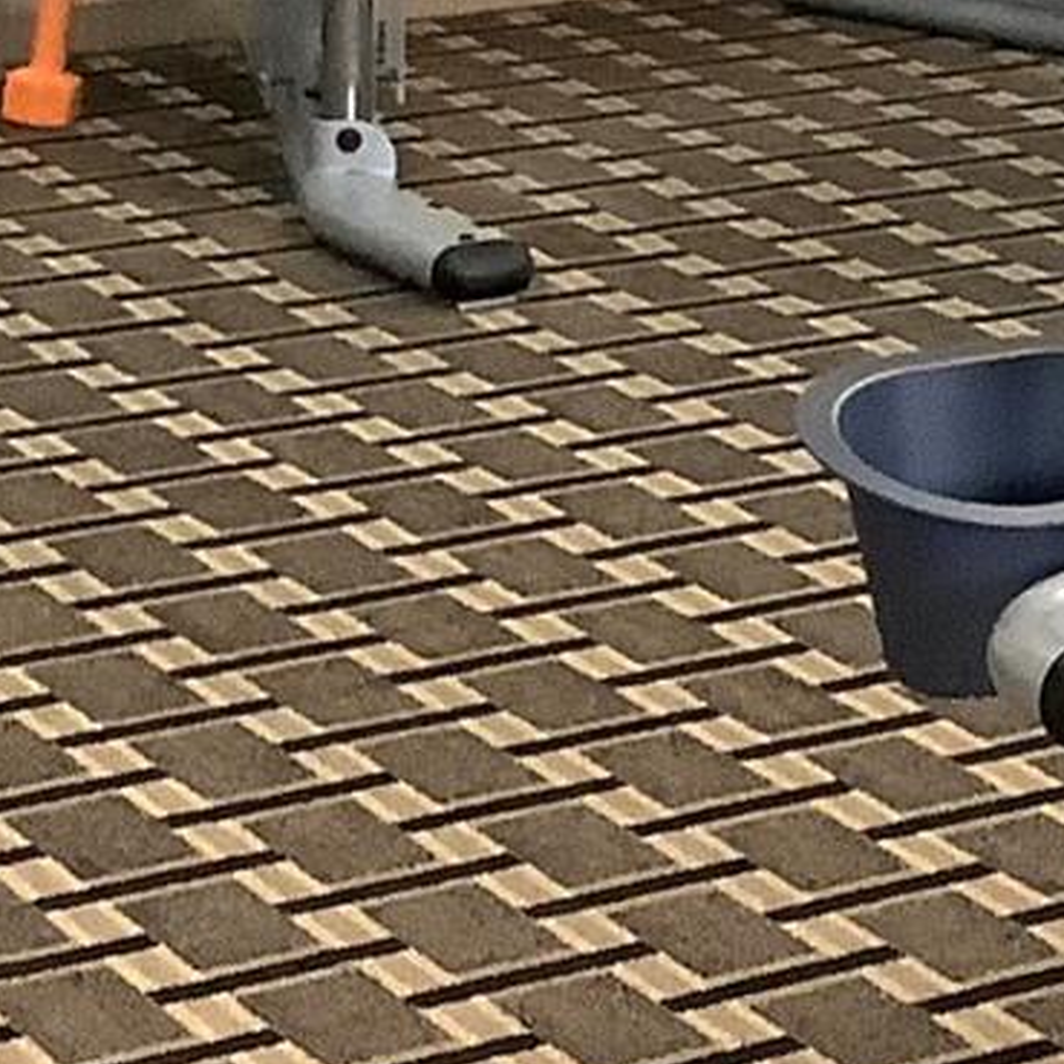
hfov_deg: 11.0
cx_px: 1644
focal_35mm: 152
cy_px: -283
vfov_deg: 11.2
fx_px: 5286
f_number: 2.4
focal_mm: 3.3
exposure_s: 1/60
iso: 320
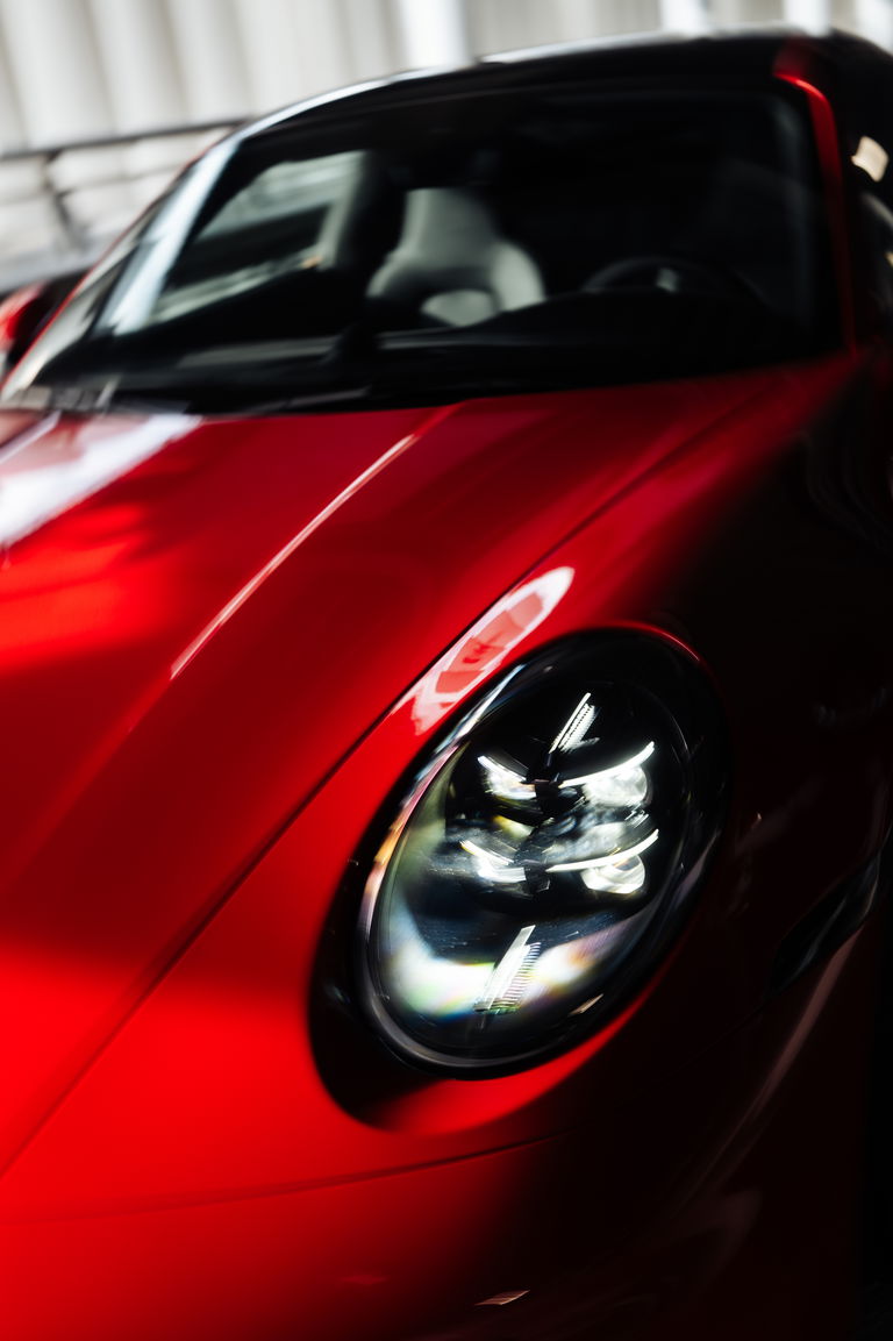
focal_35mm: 43
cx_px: 446
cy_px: 670
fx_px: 1601
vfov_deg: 45.4
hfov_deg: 31.2
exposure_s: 1/25
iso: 100
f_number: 4
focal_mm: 43
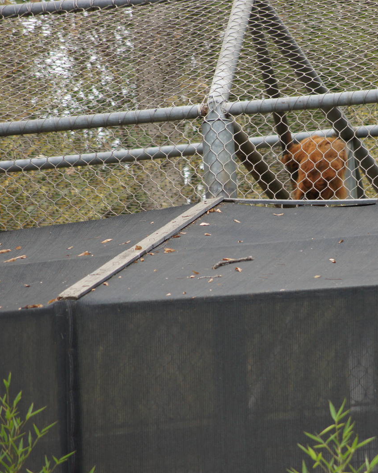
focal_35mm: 424
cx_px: 303
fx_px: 5931
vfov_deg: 4.6
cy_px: 237
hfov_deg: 3.6
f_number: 5.6
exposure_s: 1/500
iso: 500
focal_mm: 200
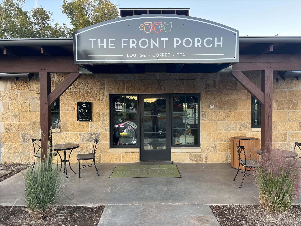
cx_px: 150
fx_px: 226
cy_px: 113
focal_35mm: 26
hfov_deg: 67.3
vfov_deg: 53.1
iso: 125
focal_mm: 5.1
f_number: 1.6
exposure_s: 1/108
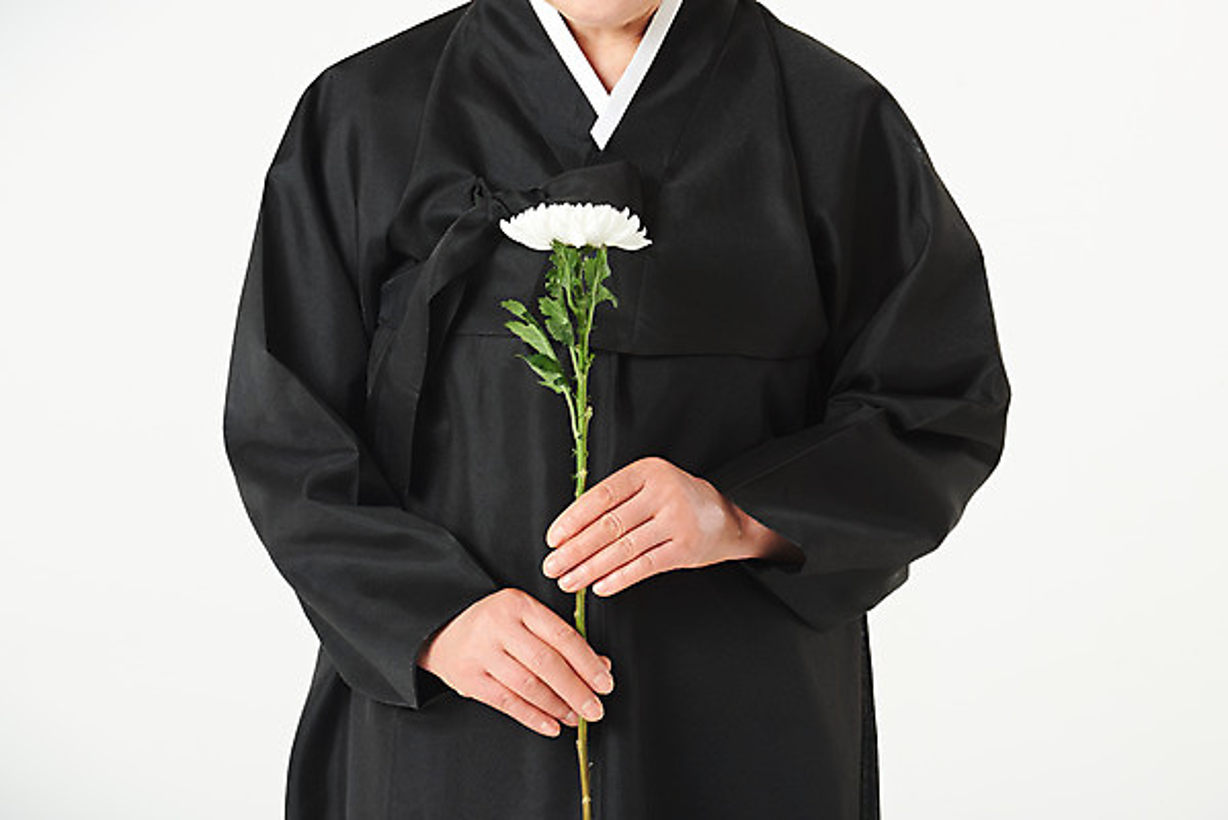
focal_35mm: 200
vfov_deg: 6.9
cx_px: 614
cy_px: 410
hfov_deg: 10.3
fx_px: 6825
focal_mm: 200
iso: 100
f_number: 11
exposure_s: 1/125
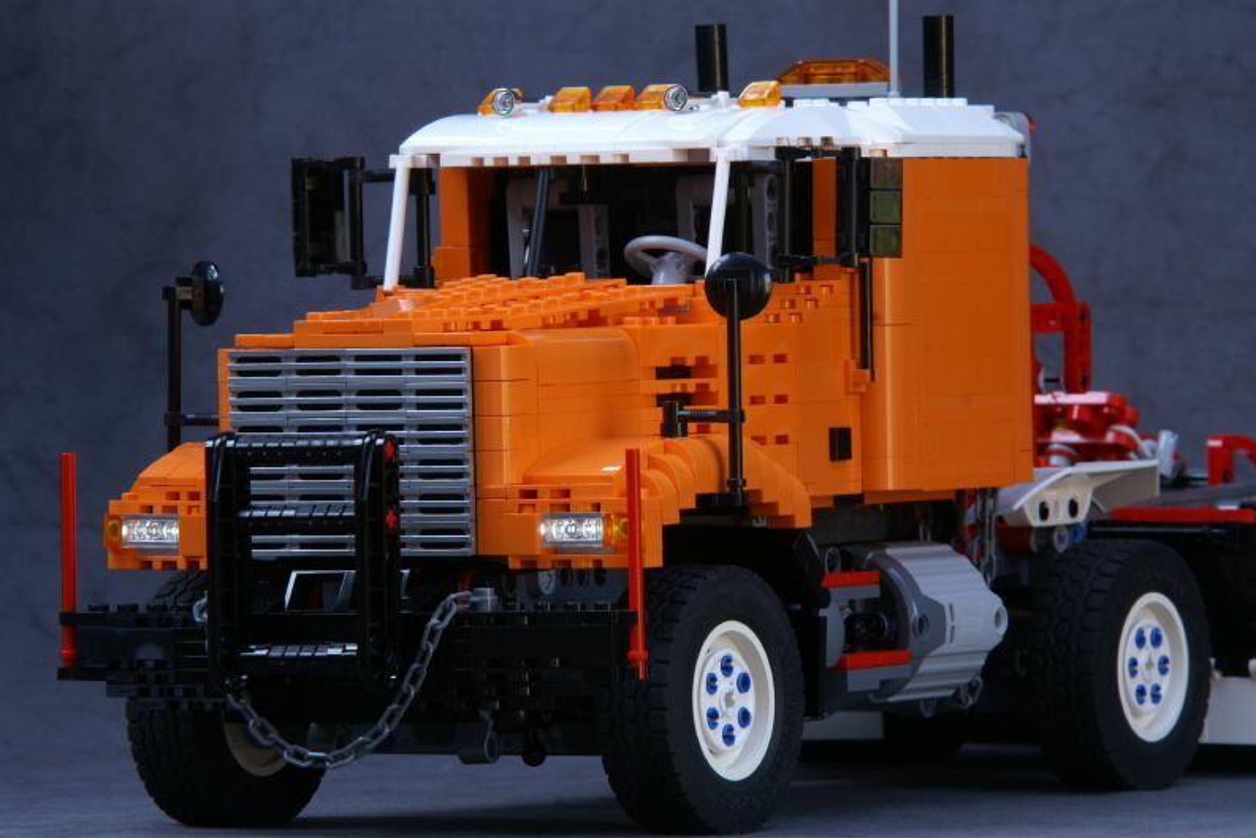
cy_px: 418
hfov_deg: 8.5
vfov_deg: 5.7
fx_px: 8444
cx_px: 626
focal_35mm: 242
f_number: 22
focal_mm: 160
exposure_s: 1/4
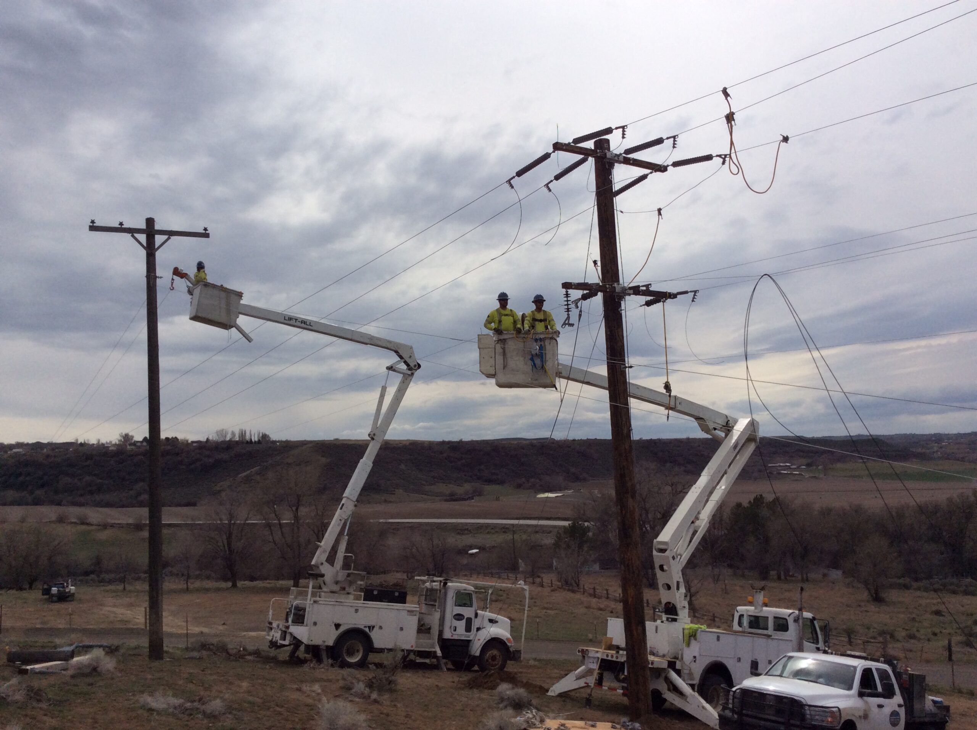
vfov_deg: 44.1
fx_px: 902
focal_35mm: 32
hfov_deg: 56.9
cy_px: 365
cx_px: 488
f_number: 2.4
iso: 32
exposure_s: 1/4405
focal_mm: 3.3
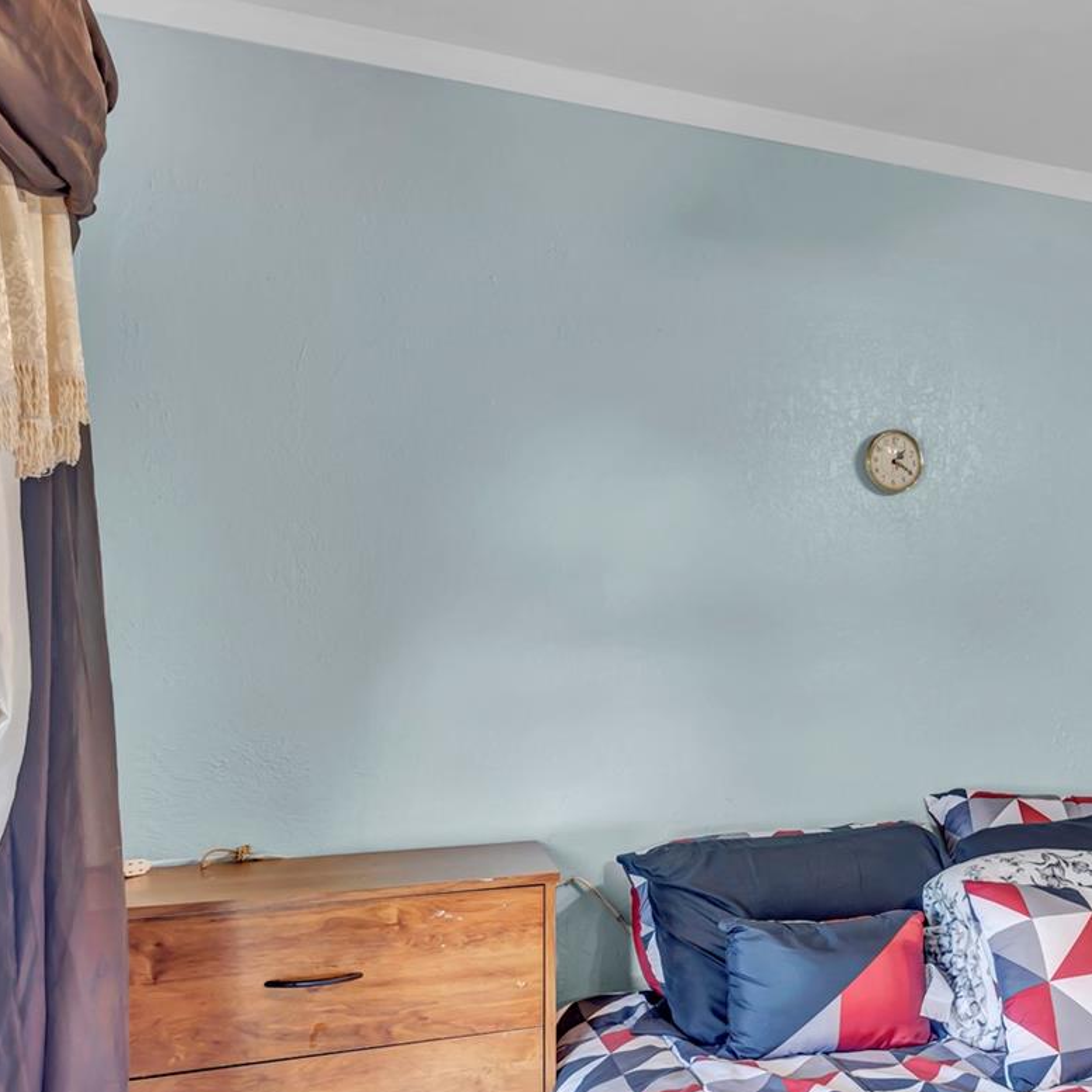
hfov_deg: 42.0
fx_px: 1249
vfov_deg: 47.1
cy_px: 625
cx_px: 1051
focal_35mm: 35
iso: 125
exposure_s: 1/2
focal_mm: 20
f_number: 8
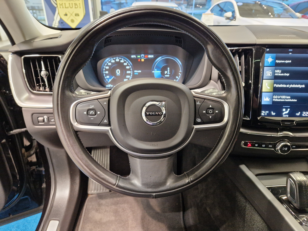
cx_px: 154
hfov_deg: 73.9
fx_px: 205
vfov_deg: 58.9
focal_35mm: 23
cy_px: 116
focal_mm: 5.4
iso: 800
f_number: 1.8
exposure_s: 1/100
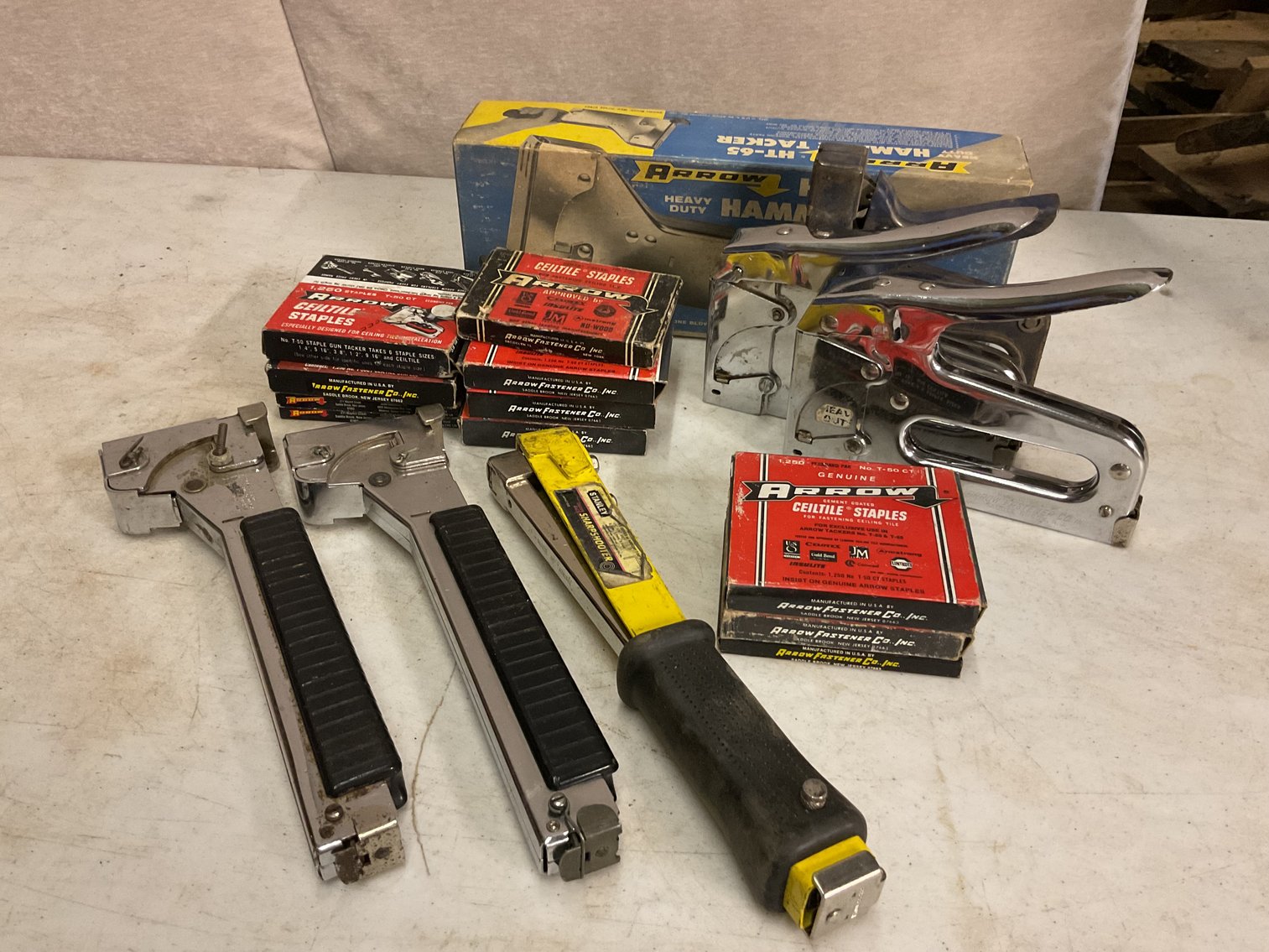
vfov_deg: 48.2
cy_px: 476
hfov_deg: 61.7
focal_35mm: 29
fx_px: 1063
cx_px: 634
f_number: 1.8
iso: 250
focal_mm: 3
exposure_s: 1/60
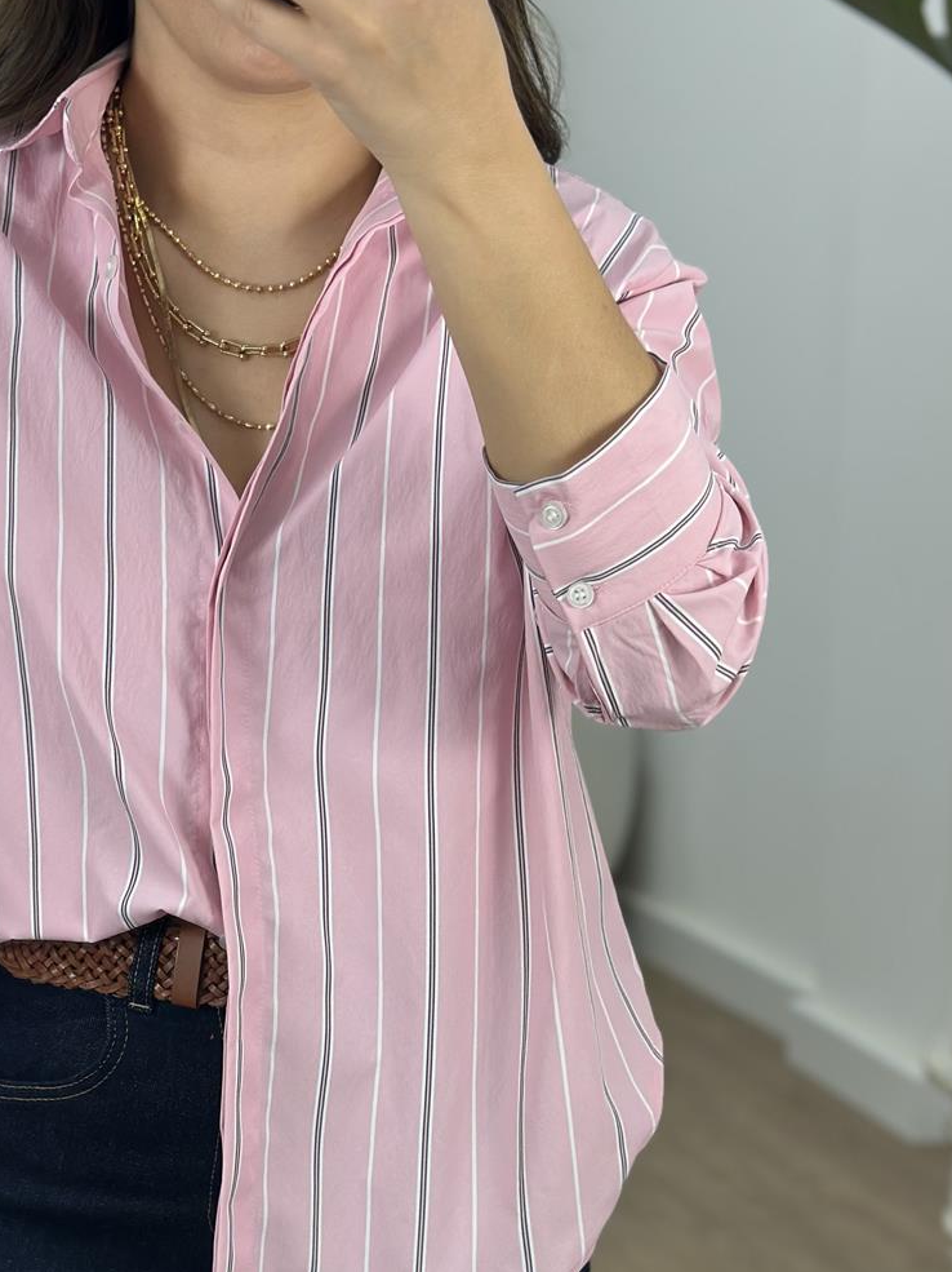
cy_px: 916
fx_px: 2862
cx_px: 210
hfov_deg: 18.7
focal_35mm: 78
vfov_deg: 24.8
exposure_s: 1/199
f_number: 1.78
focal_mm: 6.86
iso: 80
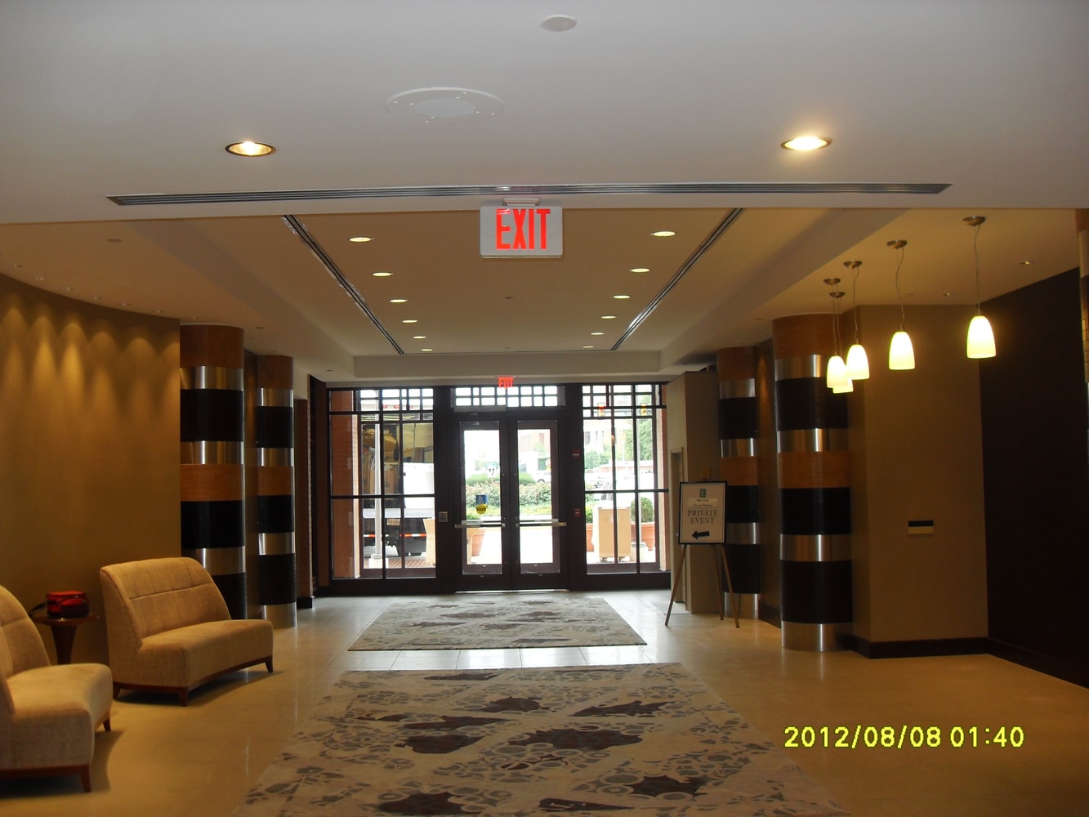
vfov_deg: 41.8
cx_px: 544
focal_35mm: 34
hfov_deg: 54.0
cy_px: 408
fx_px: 1070
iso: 100
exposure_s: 1/45
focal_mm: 6.3
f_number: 2.8
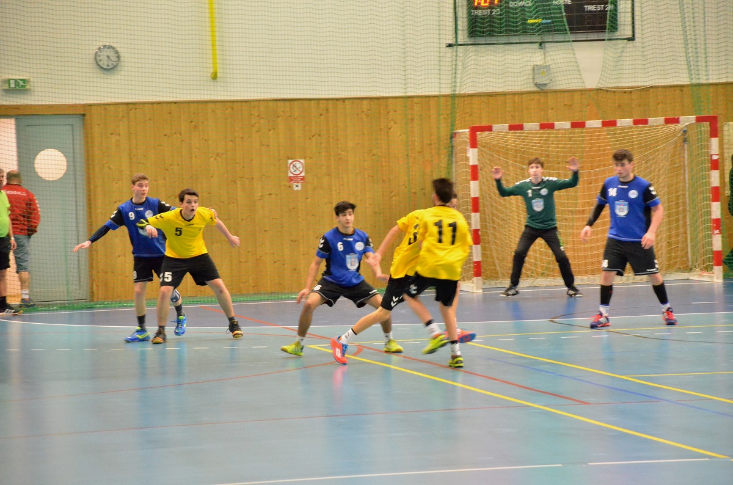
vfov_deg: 8.7
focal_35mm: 158
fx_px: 3199
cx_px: 366
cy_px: 242
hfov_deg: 13.1
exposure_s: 1/125
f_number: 5.6
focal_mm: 105
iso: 5600
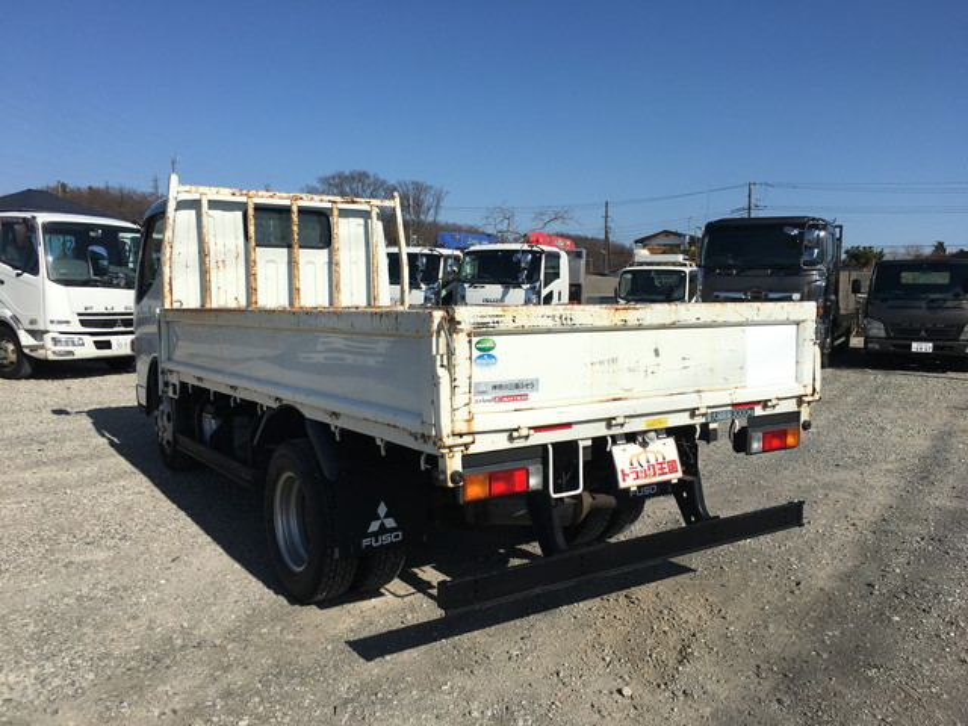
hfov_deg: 61.7
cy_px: 363
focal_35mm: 29
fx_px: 811
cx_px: 484
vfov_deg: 48.2
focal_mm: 4.15
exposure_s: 1/3497
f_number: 2.2
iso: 25
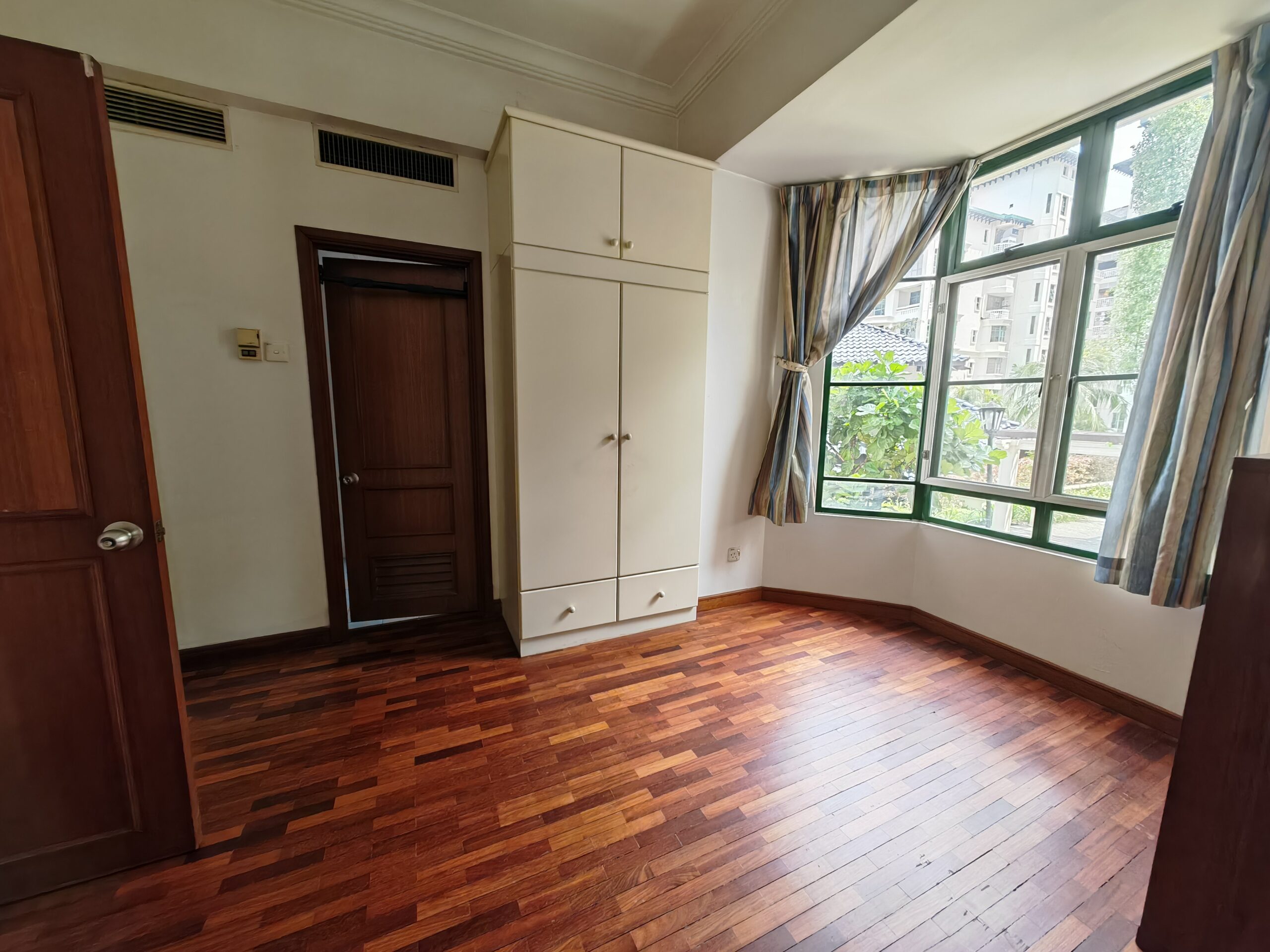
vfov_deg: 89.9
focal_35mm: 13
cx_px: 635
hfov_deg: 106.2
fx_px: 477
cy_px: 476
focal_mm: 1.82
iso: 250
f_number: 2
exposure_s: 1/50
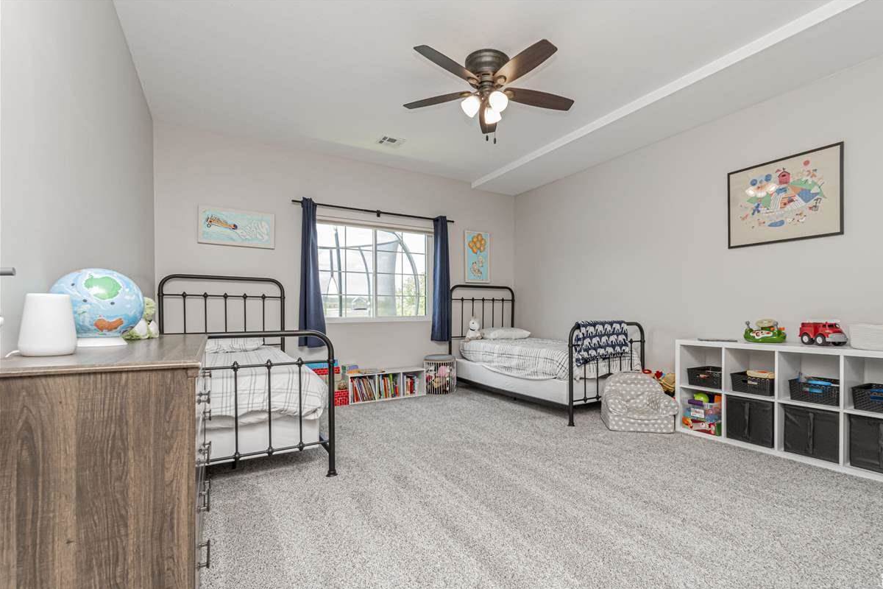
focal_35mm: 16
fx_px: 392
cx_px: 470
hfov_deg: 96.6
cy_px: 310
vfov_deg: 73.7
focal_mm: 10
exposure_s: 1/60
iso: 800
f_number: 10
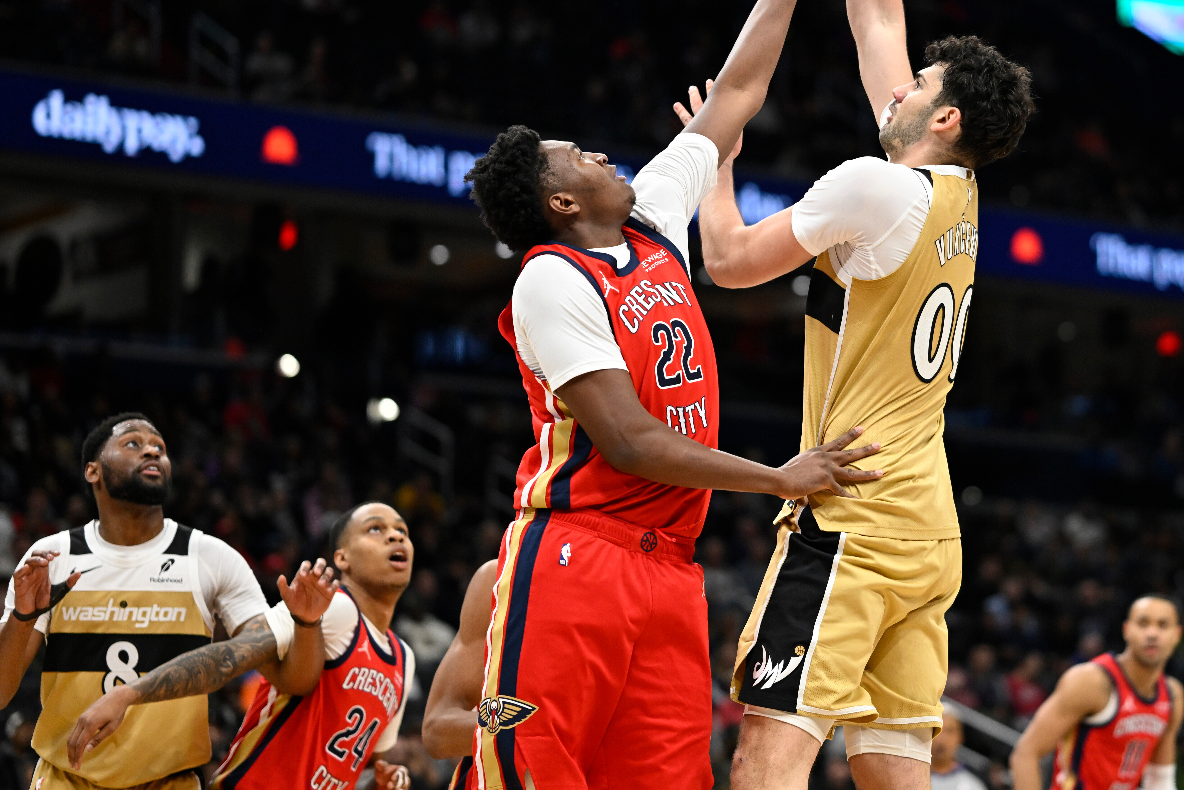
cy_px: 237
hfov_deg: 16.5
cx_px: 812
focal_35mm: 124
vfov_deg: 11.0
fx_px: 4078
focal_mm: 85
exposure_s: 1/2000
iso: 1600
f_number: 1.8
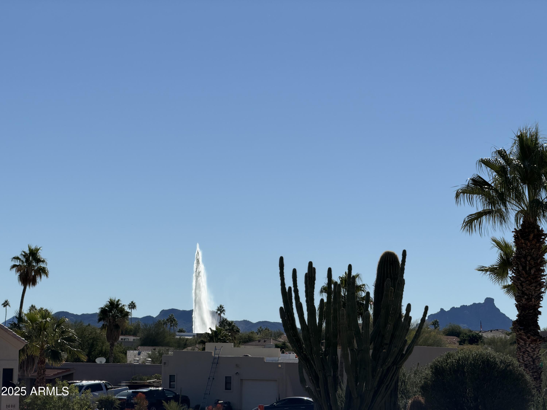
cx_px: 274
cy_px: 205
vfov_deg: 14.8
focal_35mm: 100
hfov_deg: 19.6
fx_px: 1580
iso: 20
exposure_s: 1/1534
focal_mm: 16.89
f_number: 2.8
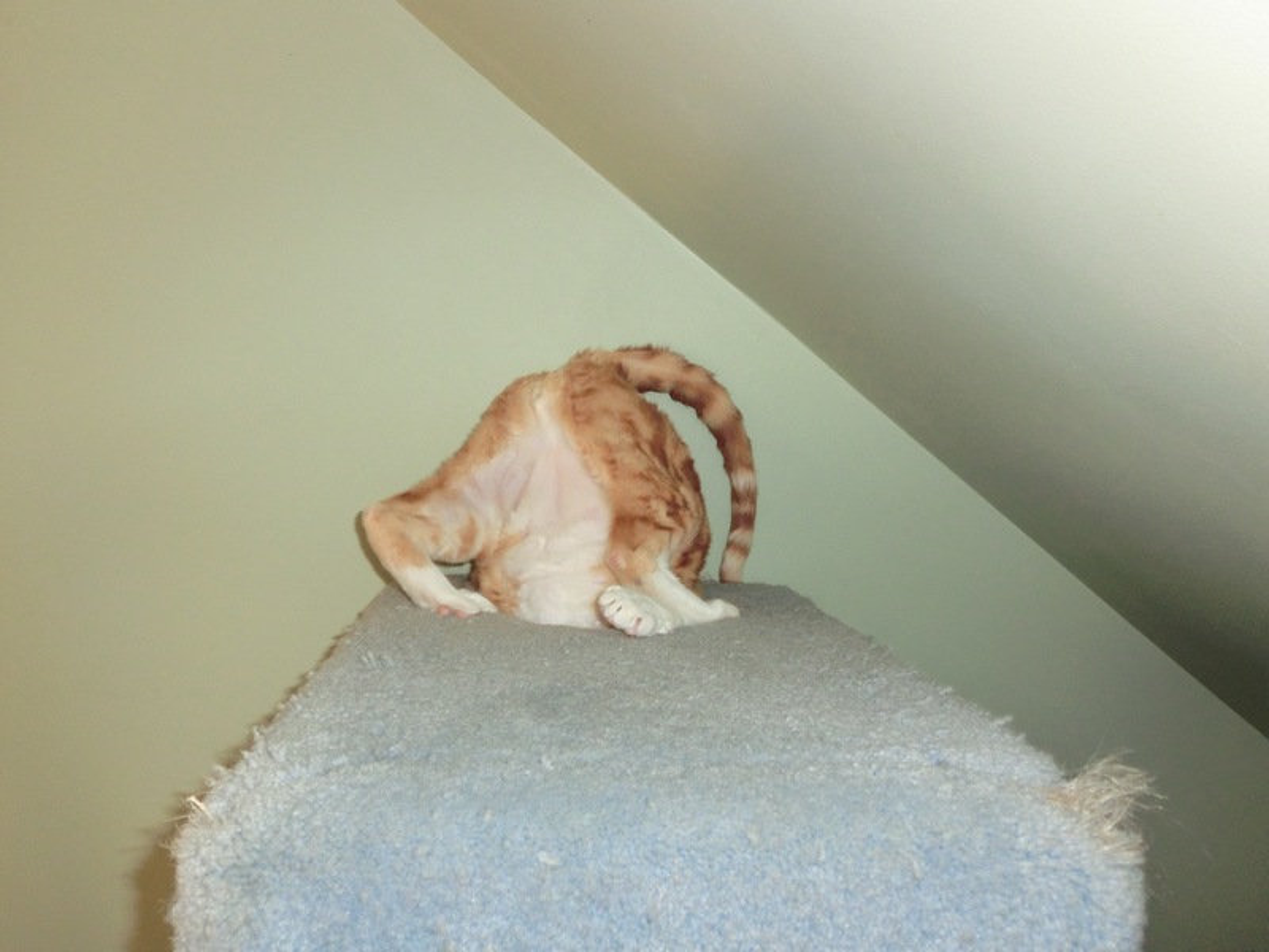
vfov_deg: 49.7
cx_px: 634
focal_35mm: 28
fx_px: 1026
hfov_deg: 63.4
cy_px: 476
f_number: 3
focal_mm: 5
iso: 400
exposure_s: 1/30
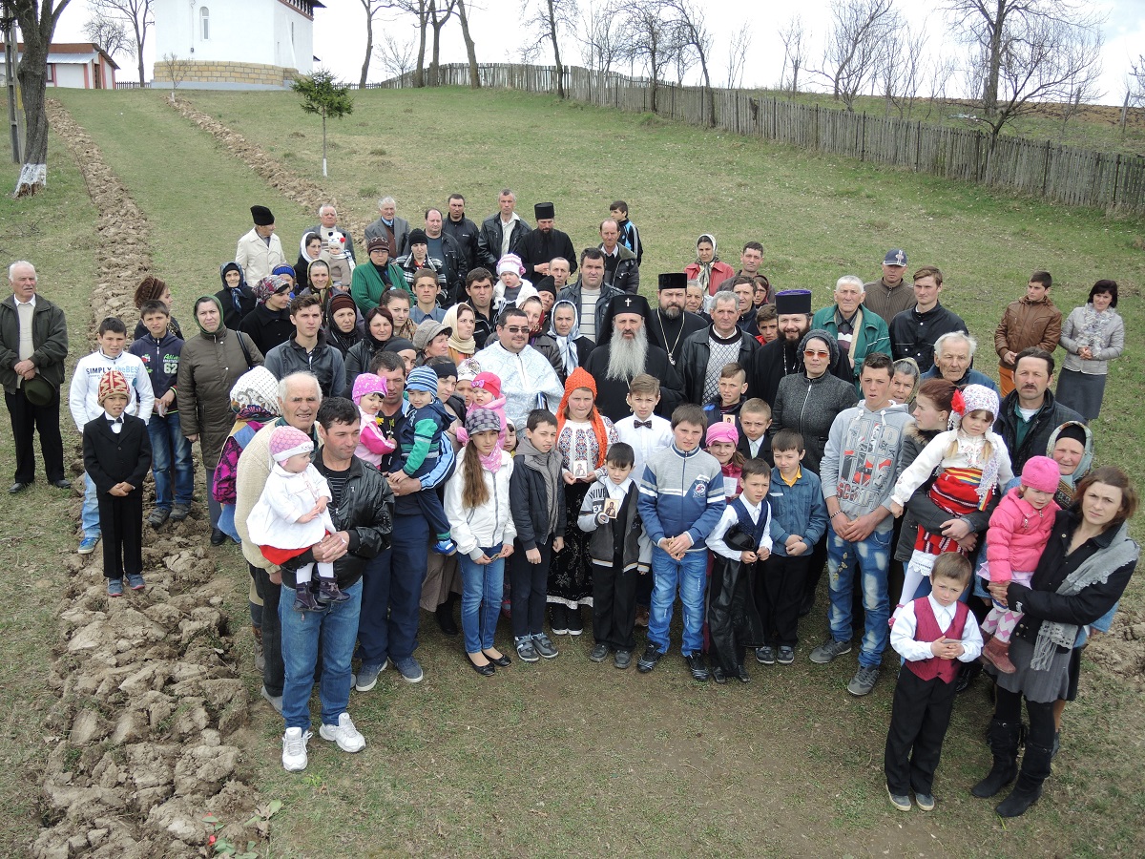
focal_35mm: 28
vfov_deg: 49.7
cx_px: 572
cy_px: 430
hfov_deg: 63.4
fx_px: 926
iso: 80
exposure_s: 1/640
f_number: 2
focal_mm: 6
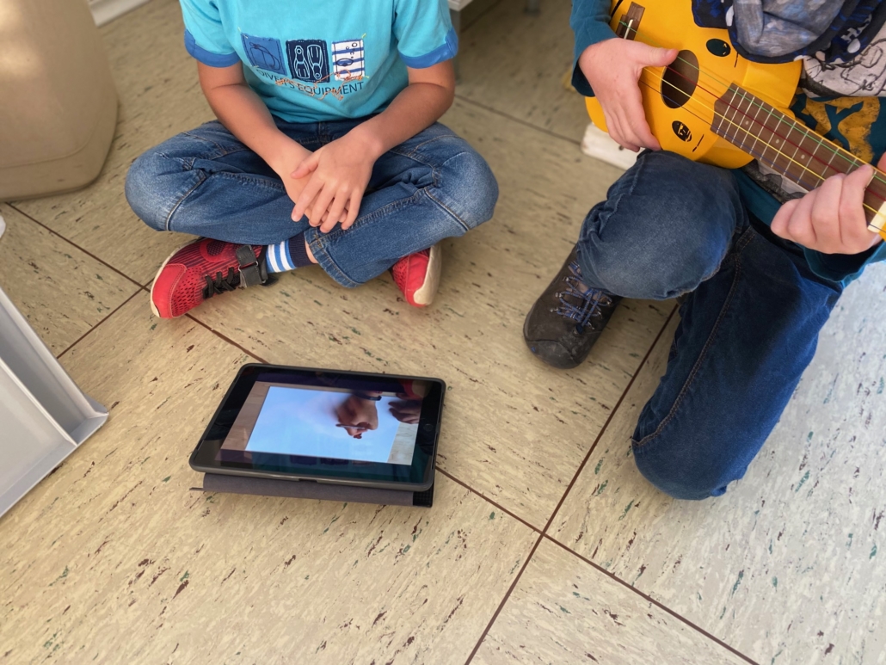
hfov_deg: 67.3
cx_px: 443
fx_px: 666
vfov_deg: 53.1
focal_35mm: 26
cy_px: 332
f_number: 1.8
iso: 160
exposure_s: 1/60
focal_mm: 4.25
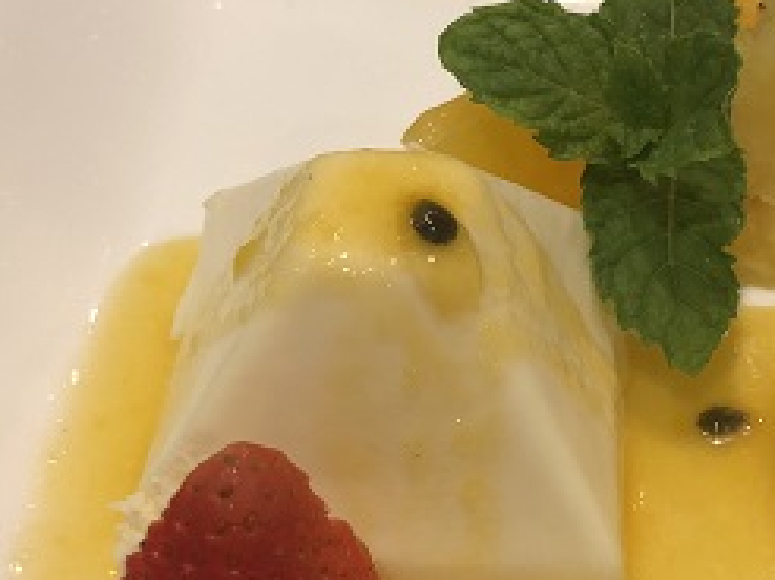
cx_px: 647
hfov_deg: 27.5
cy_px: 397
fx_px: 1543
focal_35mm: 69
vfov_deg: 21.2
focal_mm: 4
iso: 80
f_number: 1.8
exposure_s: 1/15
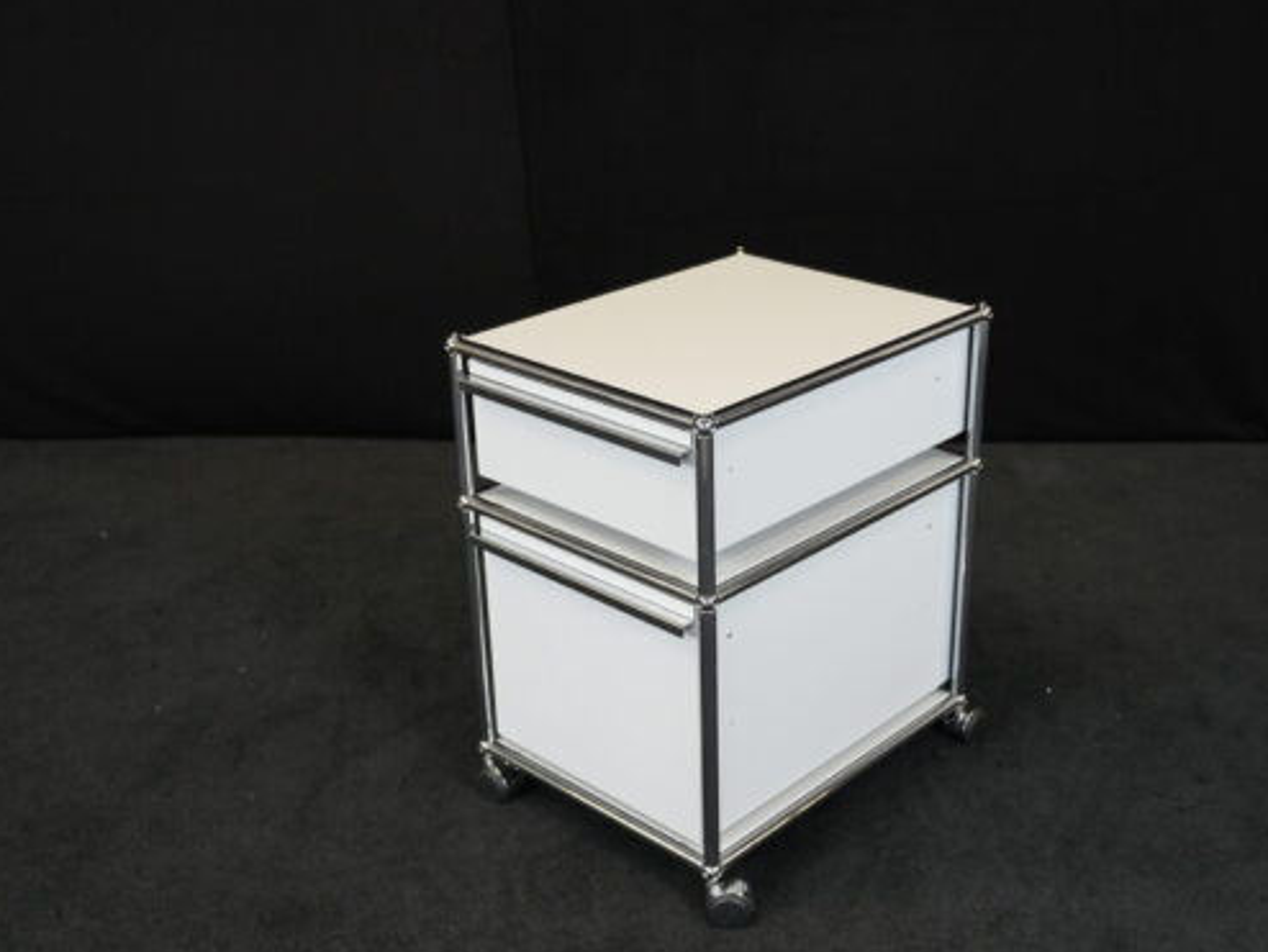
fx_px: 1539
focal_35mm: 42
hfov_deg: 44.7
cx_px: 716
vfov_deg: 34.4
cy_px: 500
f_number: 4
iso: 2500
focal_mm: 36
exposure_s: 1/160
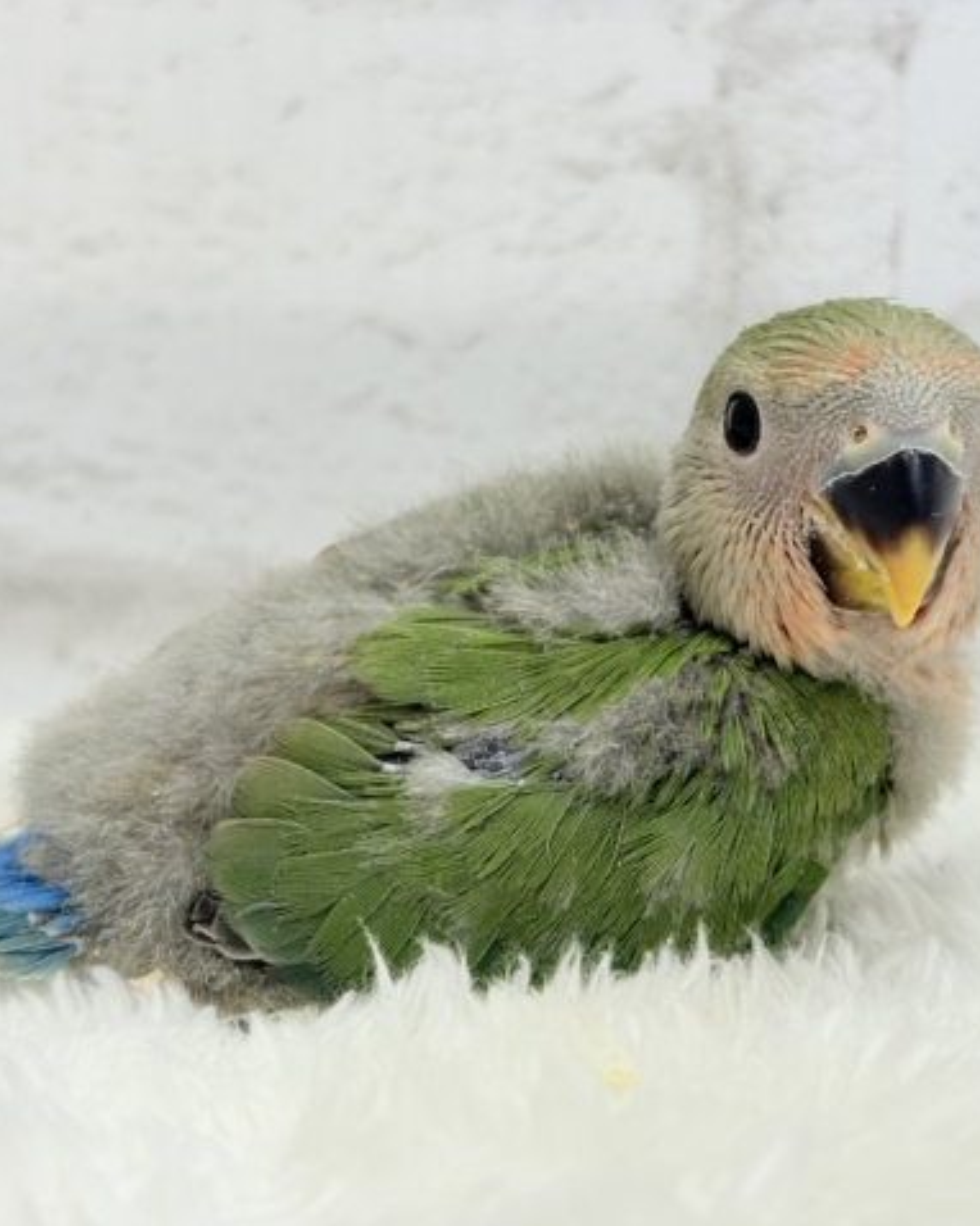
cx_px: 603
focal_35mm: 68
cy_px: 613
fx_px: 2467
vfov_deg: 27.9
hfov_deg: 22.4
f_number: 1.6
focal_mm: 5.96
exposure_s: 1/100
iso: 100
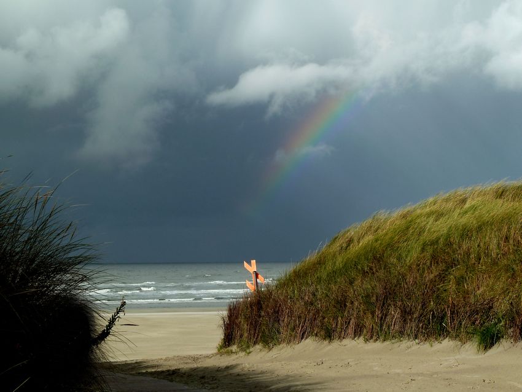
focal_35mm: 83
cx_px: 261
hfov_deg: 23.6
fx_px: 1252
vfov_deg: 17.8
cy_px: 196
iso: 80
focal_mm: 13.7
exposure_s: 1/400
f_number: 5
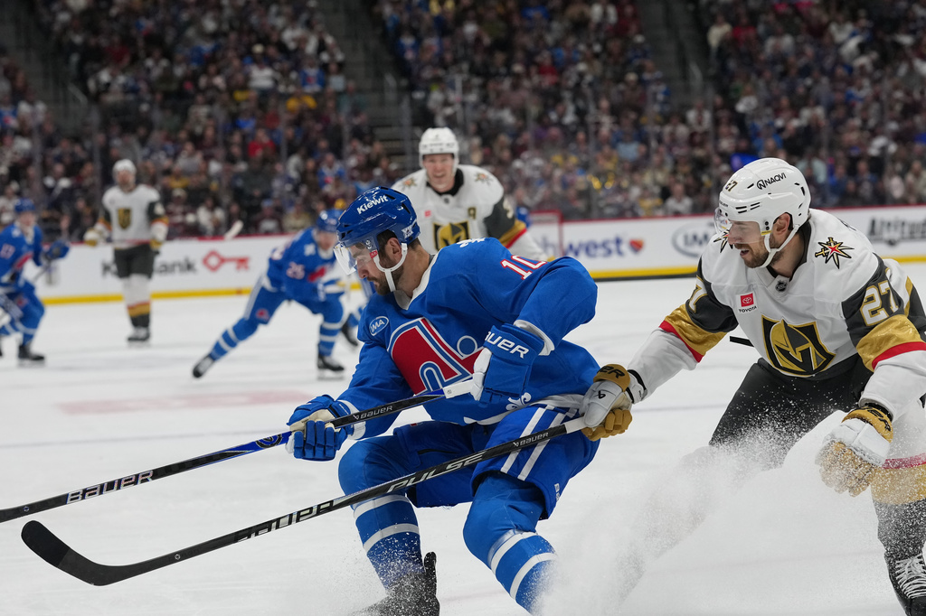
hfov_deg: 16.1
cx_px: 463
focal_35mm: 127
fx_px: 3265
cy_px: 308
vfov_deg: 10.8
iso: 2500
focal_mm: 85
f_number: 3.2
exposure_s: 1/2500
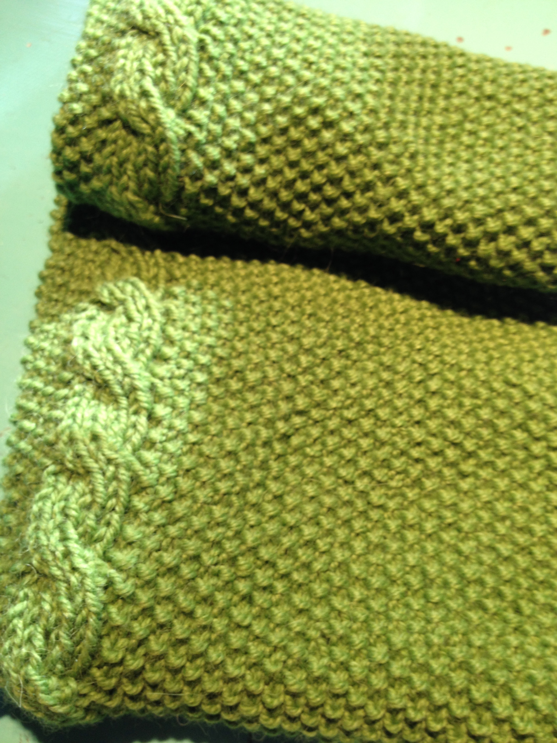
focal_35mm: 35
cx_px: 278
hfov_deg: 40.7
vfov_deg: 52.6
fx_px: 751
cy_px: 372
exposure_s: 1/20
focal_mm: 4.28
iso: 50
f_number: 2.4
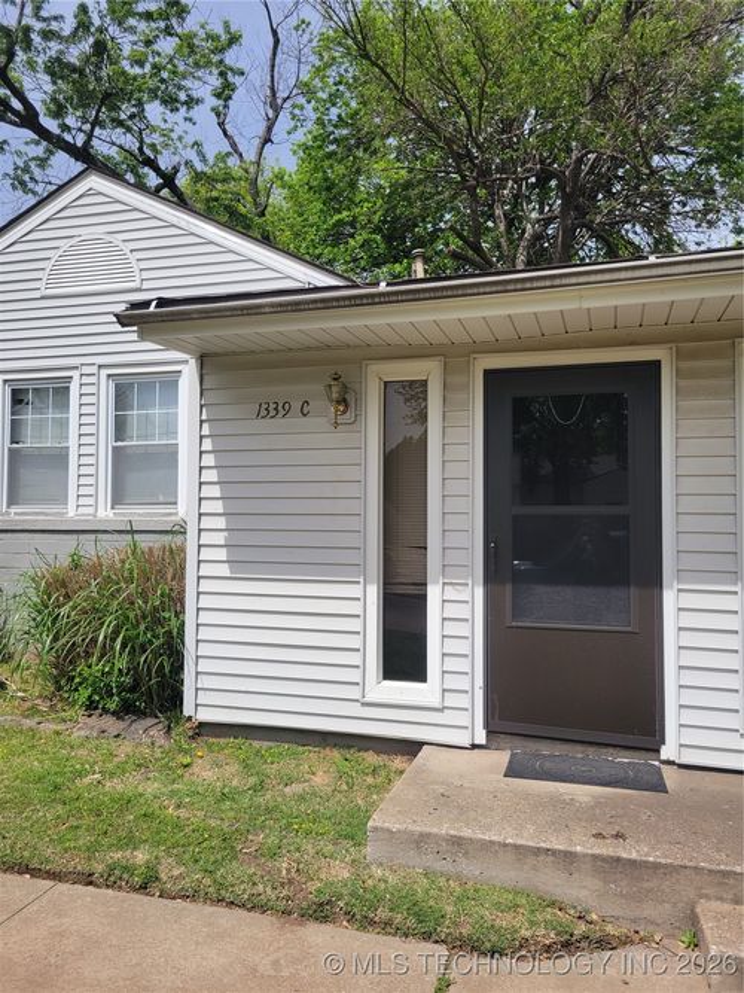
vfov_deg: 67.3
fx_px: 745
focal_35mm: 26
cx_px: 372
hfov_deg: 53.0
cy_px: 496
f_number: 1.8
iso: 40
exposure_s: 1/724
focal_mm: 5.4
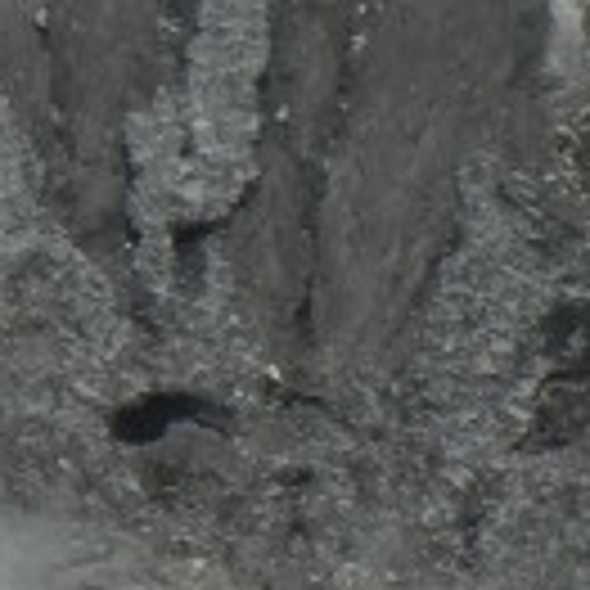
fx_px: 15484
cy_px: 1437
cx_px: -815
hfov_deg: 2.2
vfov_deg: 2.2
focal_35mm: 803
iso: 160
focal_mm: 20.9
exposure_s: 1/750
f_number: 9.2
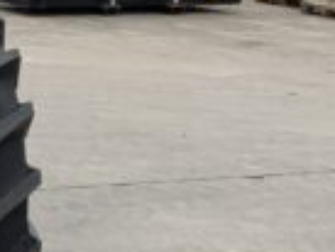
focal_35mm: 135
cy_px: -24
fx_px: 1308
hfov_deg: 13.3
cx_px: -245
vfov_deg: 10.9
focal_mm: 3
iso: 16
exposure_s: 1/406
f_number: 1.8
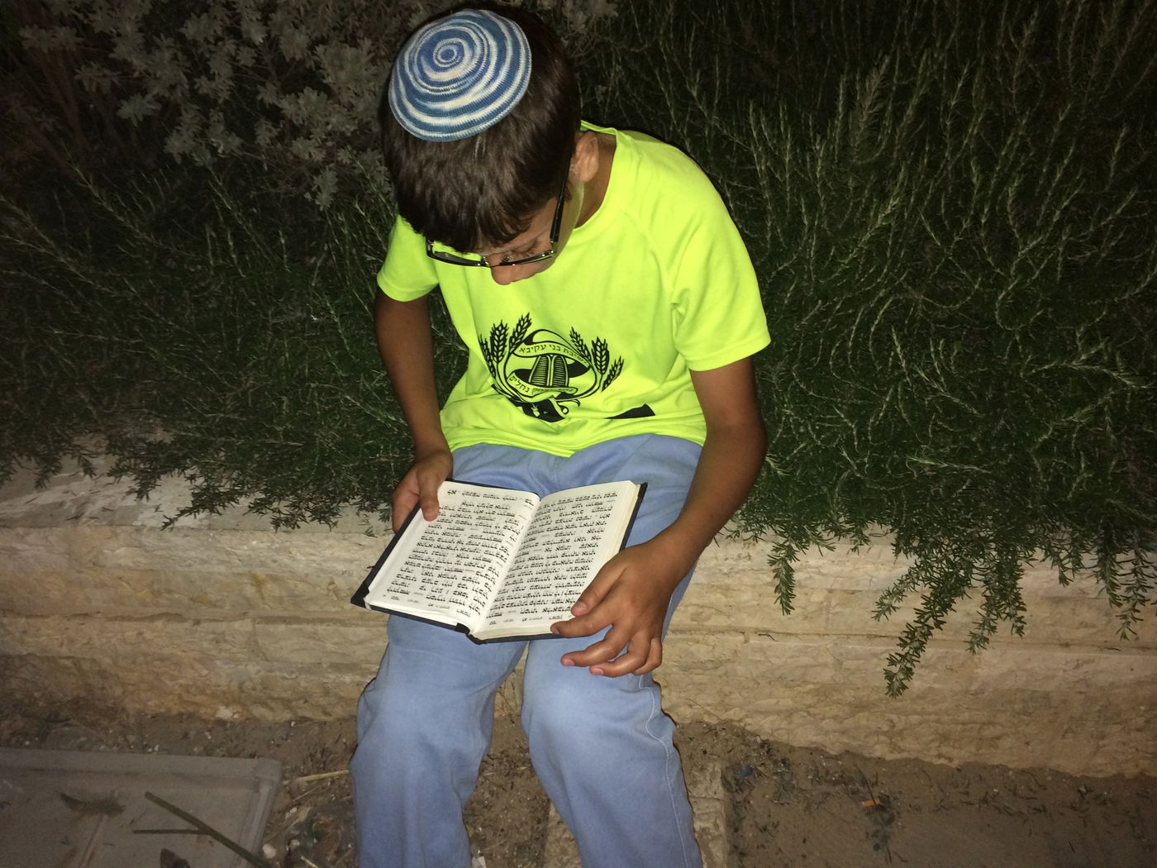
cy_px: 434
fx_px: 1003
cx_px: 578
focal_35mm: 30
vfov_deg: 46.8
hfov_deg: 60.0
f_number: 2.2
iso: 160
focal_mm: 4.12
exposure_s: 1/17
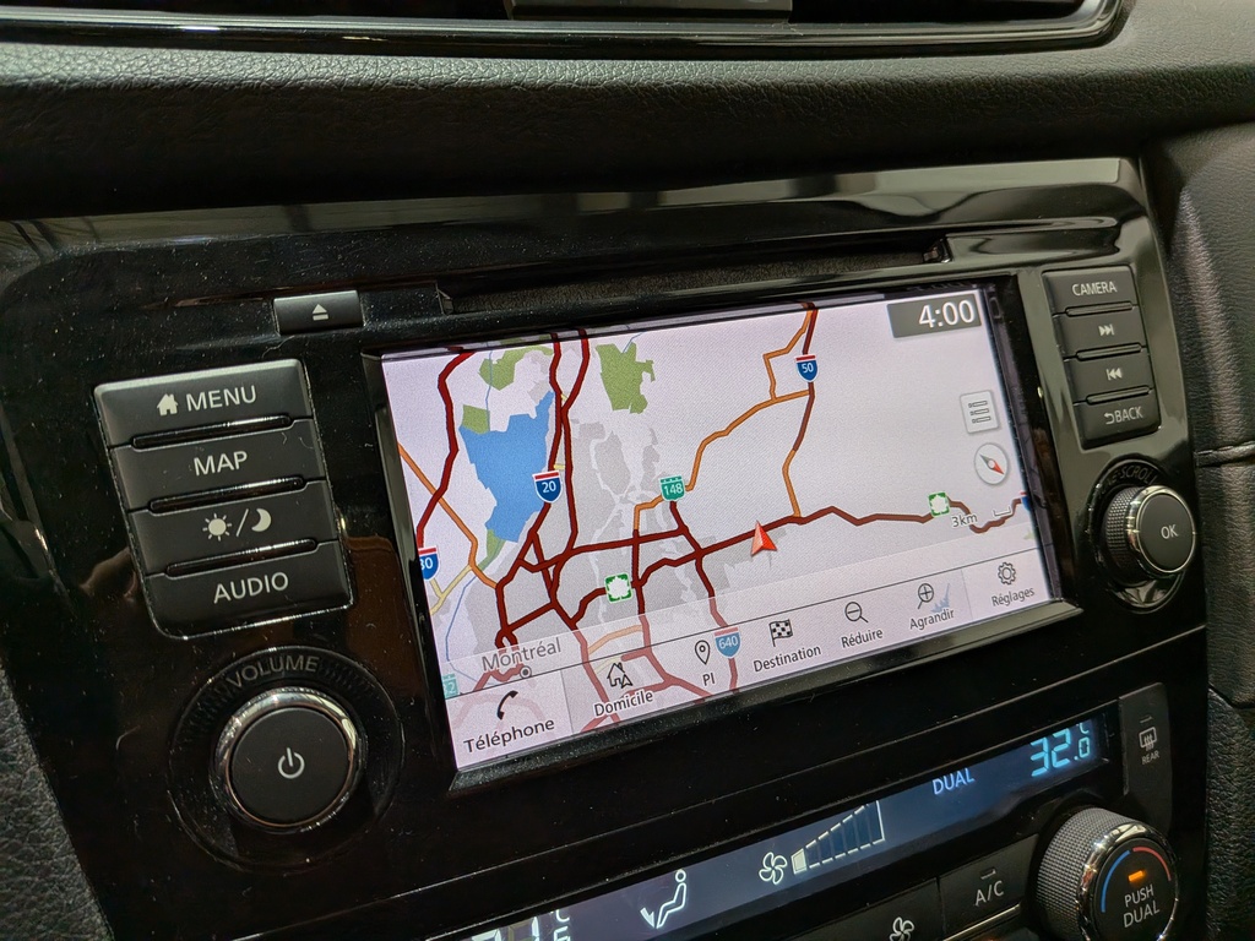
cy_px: 470
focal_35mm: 24
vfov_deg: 56.8
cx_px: 628
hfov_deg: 71.6
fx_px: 870
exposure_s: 1/226
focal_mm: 4.53
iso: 57
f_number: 1.7
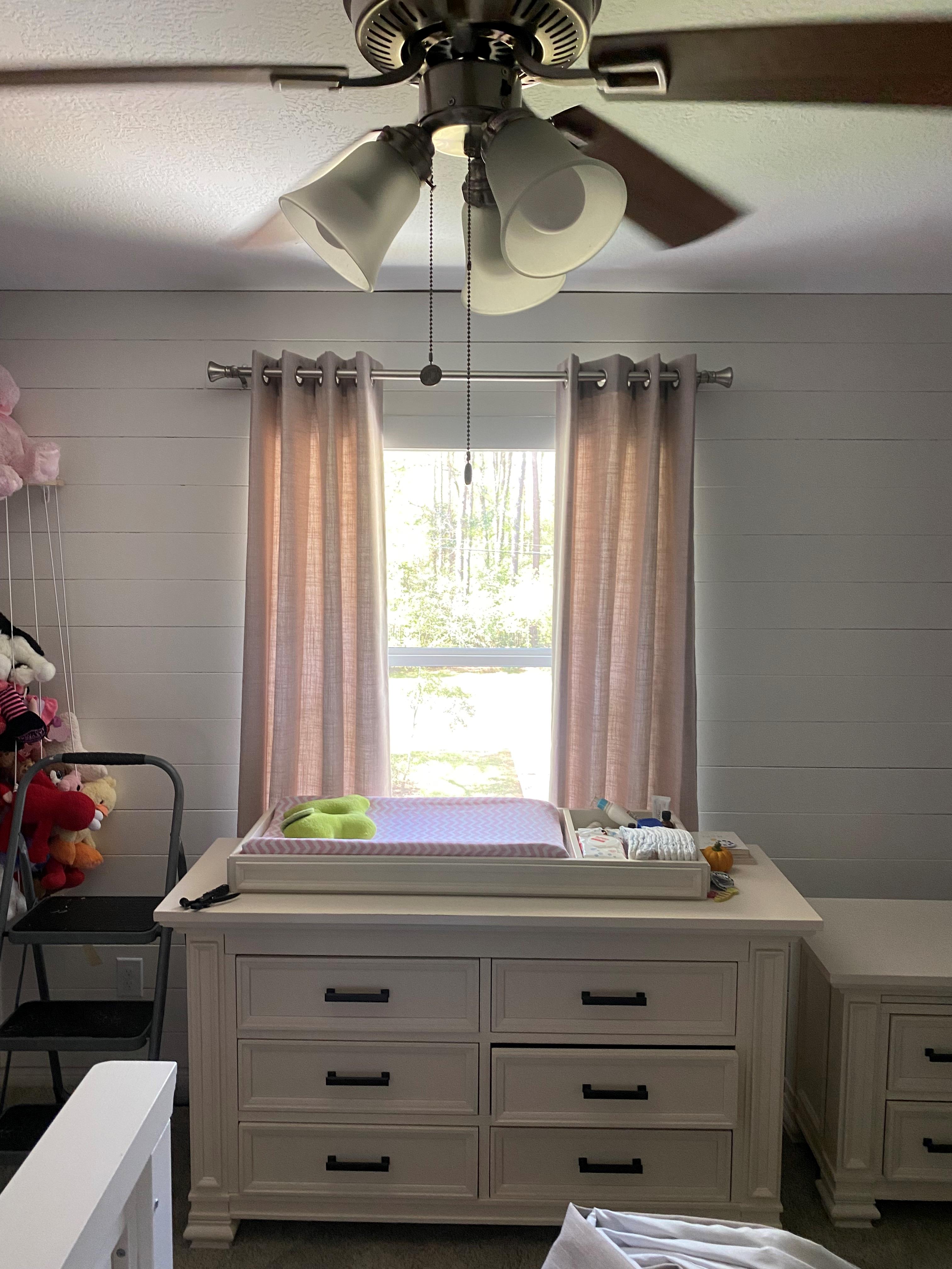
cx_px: 476
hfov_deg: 53.1
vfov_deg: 67.3
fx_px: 953
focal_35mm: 26
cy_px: 634
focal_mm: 4.25
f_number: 1.8
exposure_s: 1/63
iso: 125
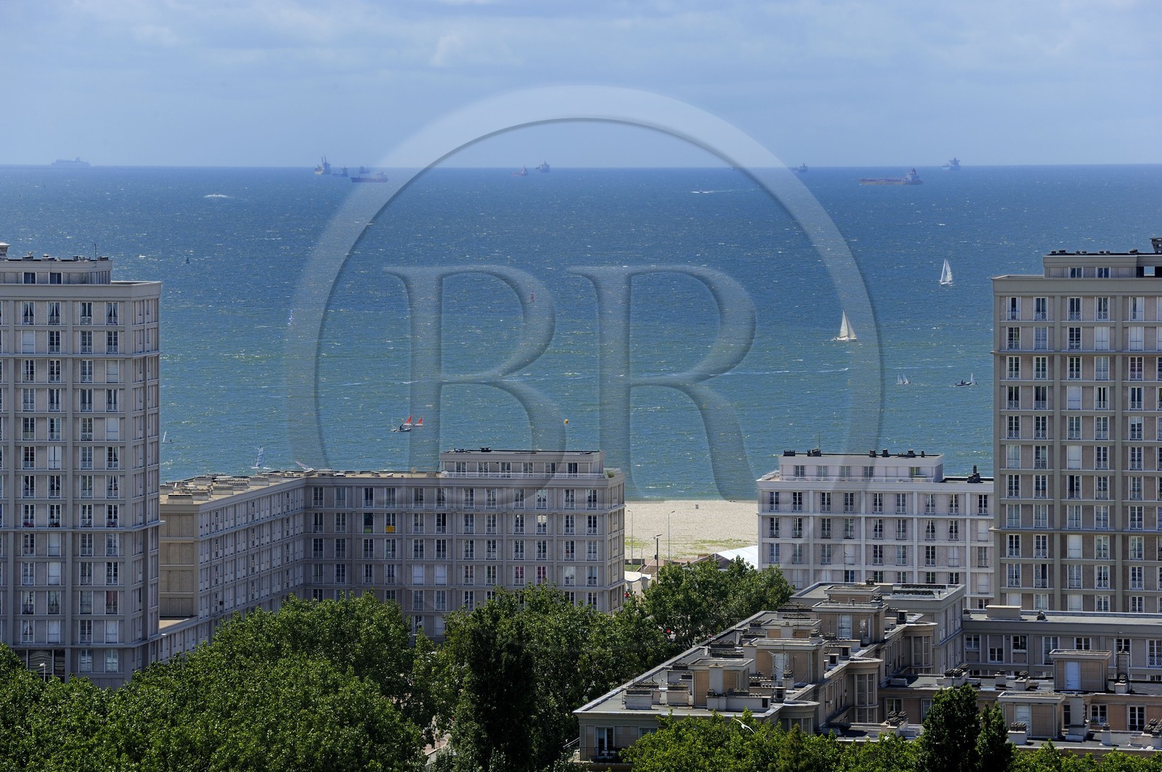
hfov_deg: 10.8
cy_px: 386
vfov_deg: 7.2
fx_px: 6128
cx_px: 581
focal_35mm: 190
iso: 200
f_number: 10
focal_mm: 190
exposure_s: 1/320
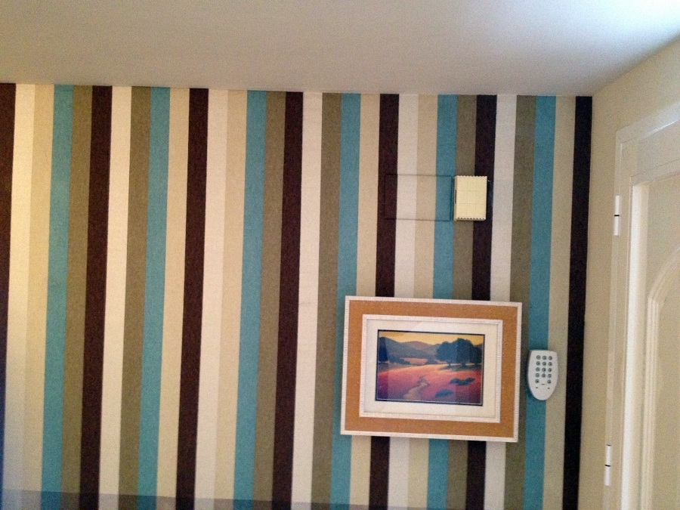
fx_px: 688
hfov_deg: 52.6
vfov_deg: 40.7
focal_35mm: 35
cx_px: 340
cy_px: 255
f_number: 2.4
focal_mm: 4.28
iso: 400
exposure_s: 1/20
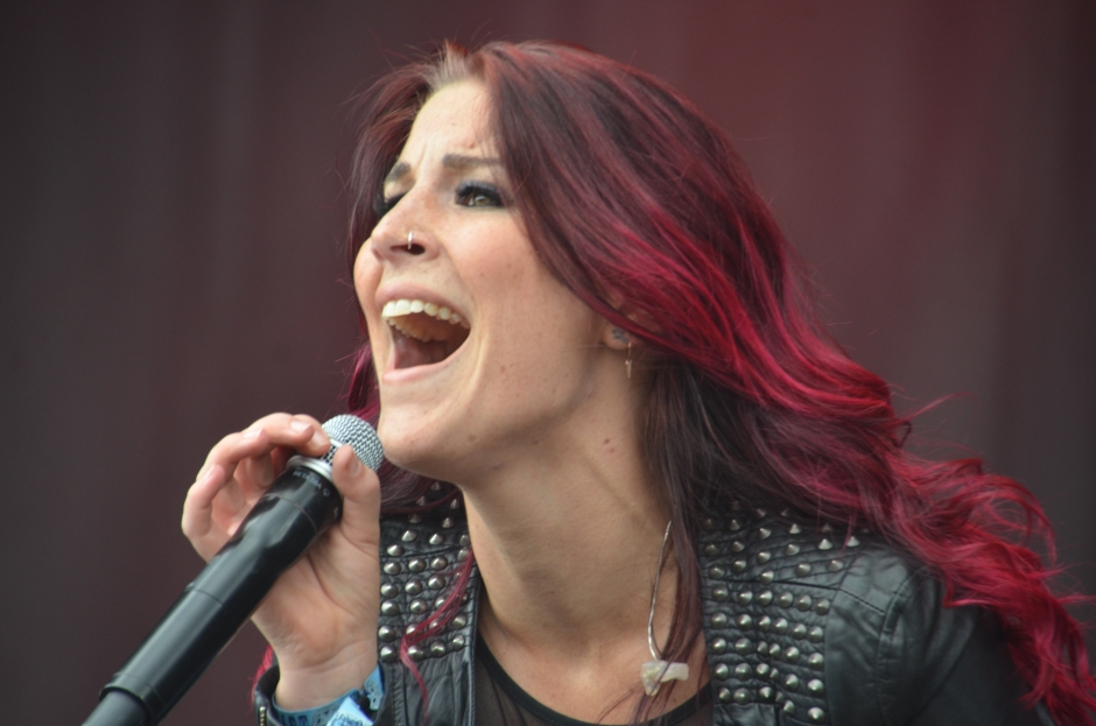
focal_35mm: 405
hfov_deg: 5.1
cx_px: 548
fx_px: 12307
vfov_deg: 3.4
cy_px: 363
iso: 450
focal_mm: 270
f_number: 6.3
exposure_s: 1/250
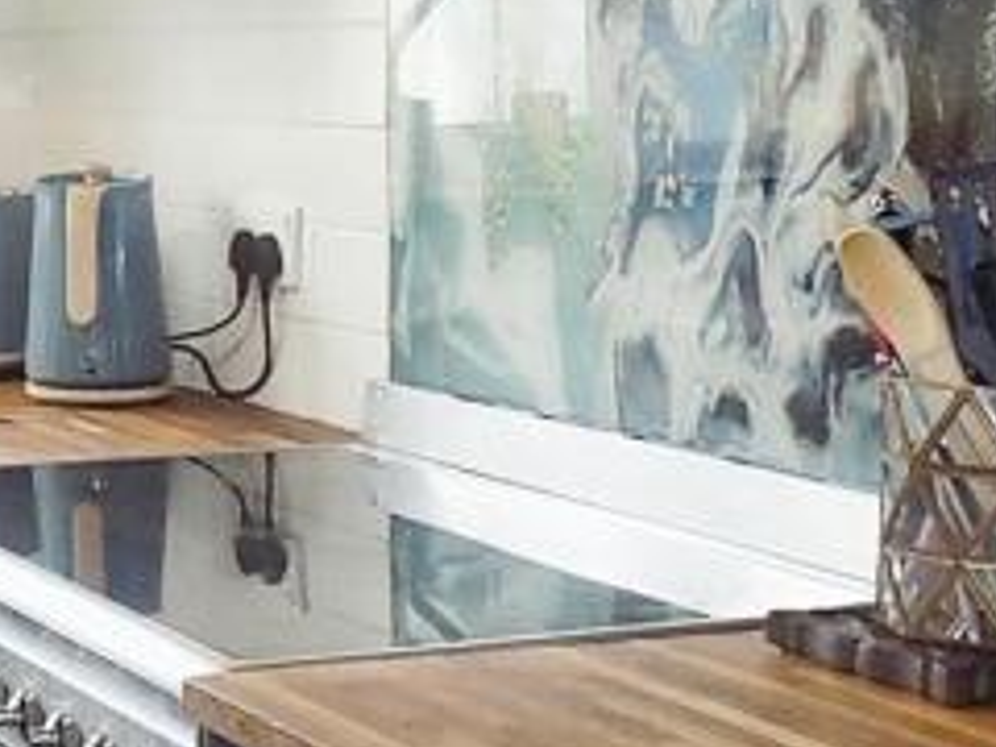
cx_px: -87
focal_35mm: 98
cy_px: 772
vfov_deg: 14.8
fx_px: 2820
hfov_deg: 19.2
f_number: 3.1
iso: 140
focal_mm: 4
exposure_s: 1/30
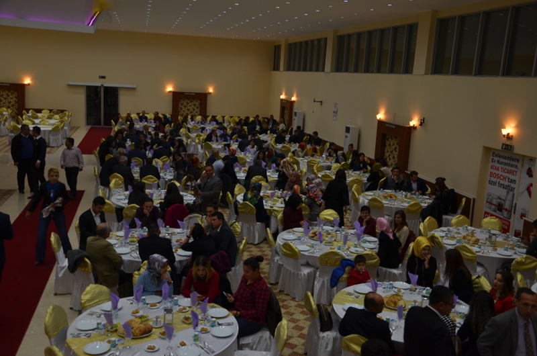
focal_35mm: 38
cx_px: 268
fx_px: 558
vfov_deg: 35.3
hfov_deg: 51.4
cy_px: 178
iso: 400
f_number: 5.6
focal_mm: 25
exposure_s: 1/60
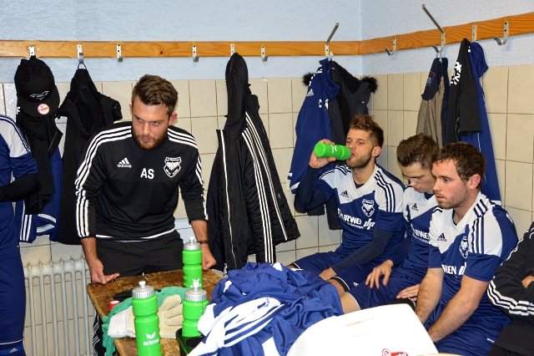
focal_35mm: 42
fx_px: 623
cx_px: 267
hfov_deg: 46.4
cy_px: 178
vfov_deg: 31.9
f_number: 4
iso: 1250
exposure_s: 1/30
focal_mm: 28
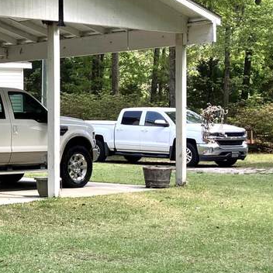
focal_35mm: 90
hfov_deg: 17.0
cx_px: -165
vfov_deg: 19.3
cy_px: 139
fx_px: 803
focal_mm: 3.99
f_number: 1.8
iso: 32
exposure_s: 1/271
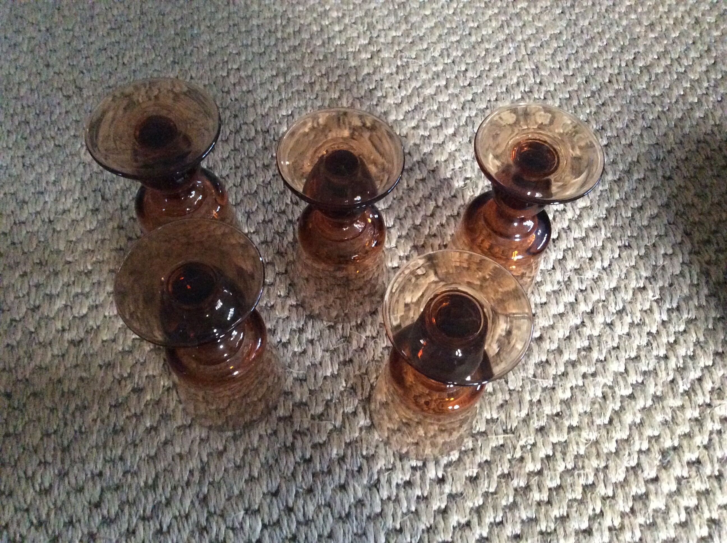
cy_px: 272
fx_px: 671
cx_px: 364
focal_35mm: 32
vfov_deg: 44.1
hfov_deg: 56.9
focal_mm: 3.3
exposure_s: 1/17
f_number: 2.4
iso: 500
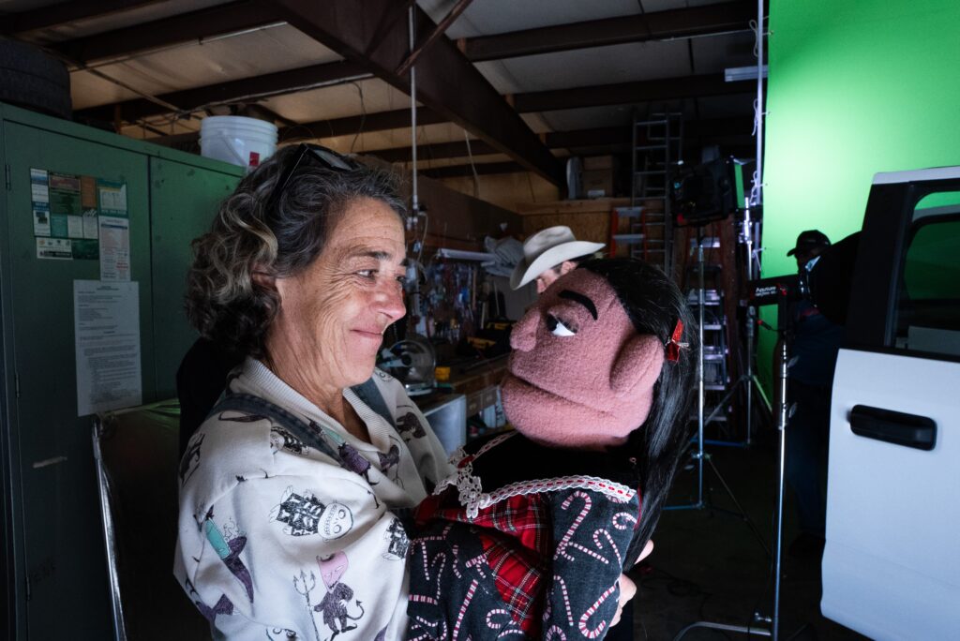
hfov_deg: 73.7
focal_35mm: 24
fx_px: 640
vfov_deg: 53.2
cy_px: 320
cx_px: 480
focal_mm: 24
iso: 5000
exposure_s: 1/125
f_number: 10
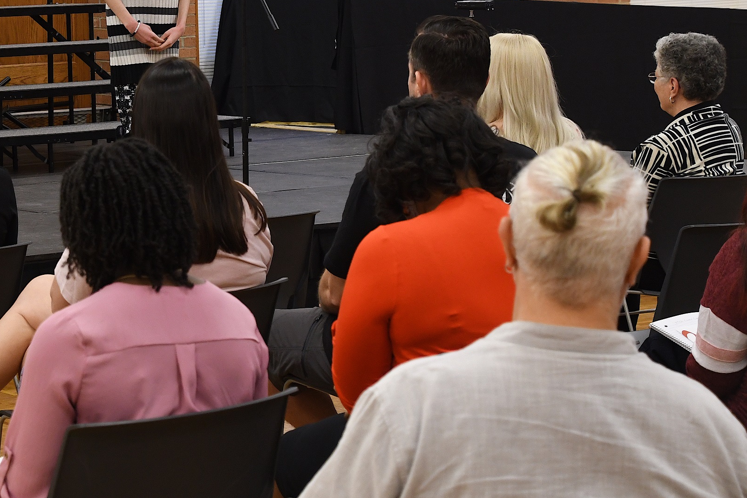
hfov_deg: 16.3
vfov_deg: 10.9
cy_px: 93
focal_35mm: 125
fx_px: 2593
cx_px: 137
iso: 1250
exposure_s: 1/40
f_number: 6.3
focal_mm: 48
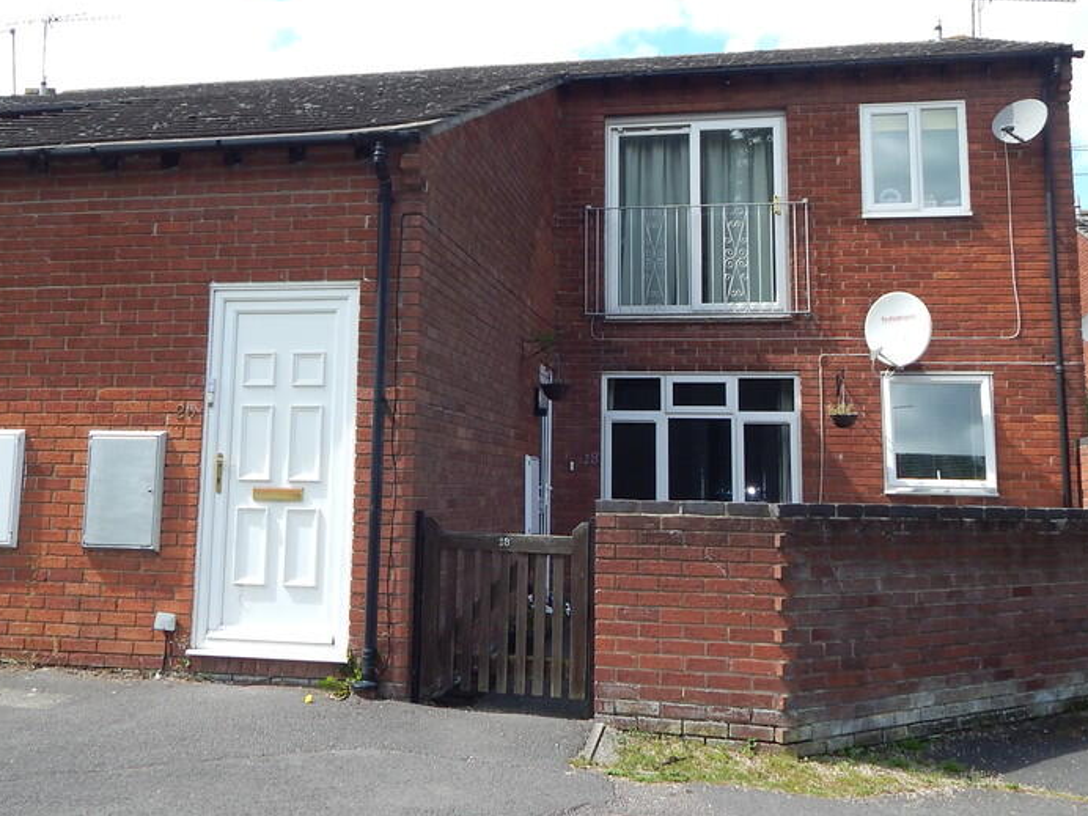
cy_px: 303
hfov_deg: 50.0
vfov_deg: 38.4
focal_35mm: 37
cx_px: 478
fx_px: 1163
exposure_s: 1/640
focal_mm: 4.5
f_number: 3.1
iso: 125
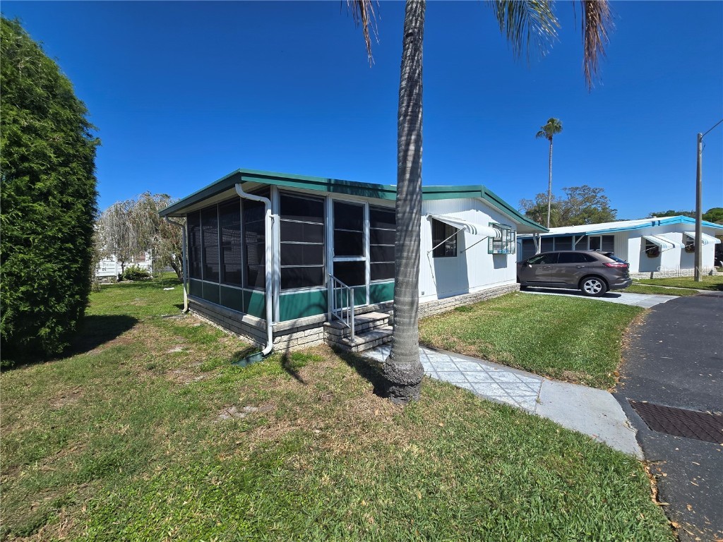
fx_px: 272
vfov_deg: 89.9
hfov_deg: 106.2
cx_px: 362
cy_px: 271
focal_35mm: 13
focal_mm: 2.2
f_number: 2.2
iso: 50
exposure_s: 1/2671
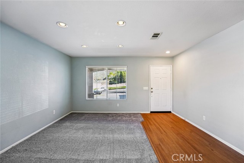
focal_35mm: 14
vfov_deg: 81.1
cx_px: 122
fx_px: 95
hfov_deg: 104.3
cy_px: 82
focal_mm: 14
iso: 400
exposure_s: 1/40
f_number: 8
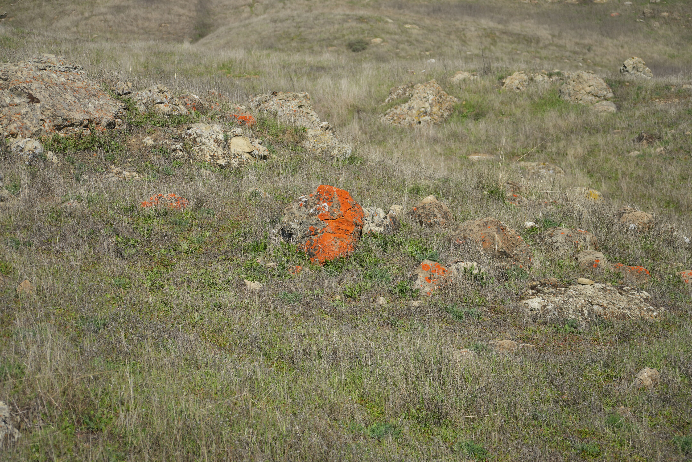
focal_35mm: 103
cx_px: 346
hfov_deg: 19.8
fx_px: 1980
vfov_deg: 13.3
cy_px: 231
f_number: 6.3
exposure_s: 1/1600
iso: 320
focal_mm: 103
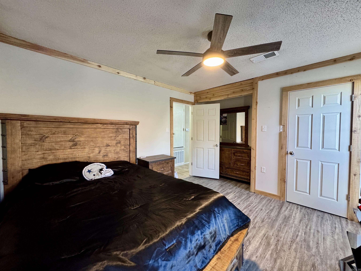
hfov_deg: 102.1
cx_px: 180
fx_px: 146
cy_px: 136
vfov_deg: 85.7
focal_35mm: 14
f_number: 2.2
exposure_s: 1/60
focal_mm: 2.22
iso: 320
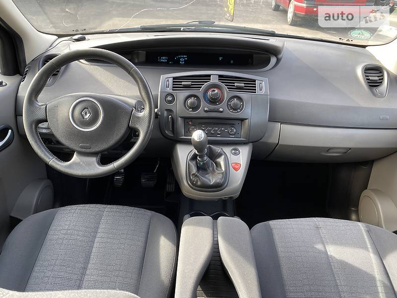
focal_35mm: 26
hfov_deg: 67.3
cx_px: 198
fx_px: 298
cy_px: 149
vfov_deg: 53.1
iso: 50
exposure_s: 1/121
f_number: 1.8
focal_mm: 4.2
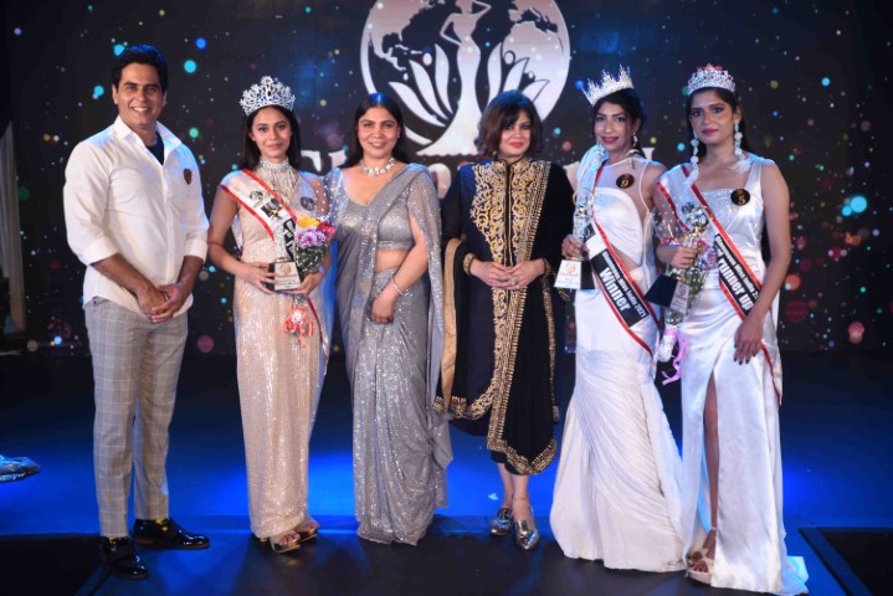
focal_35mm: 56
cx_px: 446
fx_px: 1390
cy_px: 298
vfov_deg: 24.2
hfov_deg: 35.6
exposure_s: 1/640
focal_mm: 56
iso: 1250
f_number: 2.8
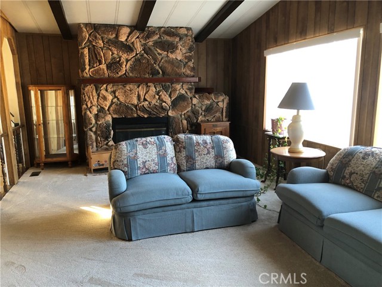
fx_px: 309
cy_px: 144
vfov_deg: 49.7
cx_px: 191
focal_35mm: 28
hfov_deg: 63.4
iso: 64
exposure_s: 1/15
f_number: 1.8
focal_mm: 3.99
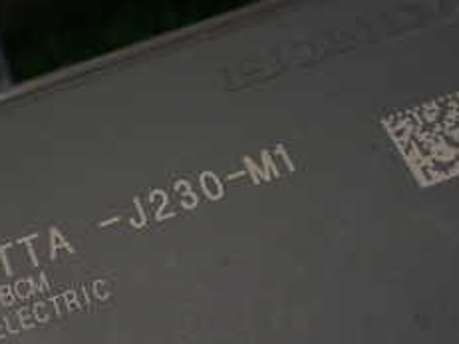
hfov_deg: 25.0
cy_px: 253
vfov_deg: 18.8
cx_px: 221
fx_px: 1034
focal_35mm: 78
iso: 100
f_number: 2.3
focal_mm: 5.4
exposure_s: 1/125
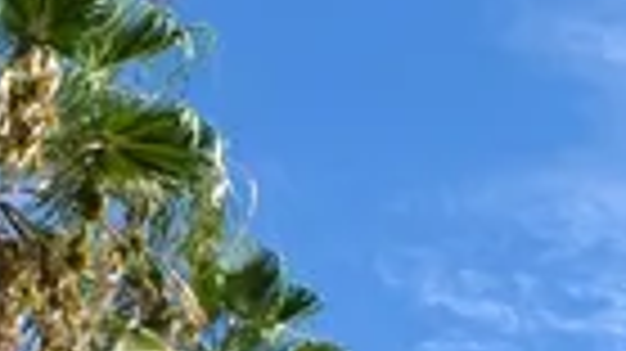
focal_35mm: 96
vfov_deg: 10.3
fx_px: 1593
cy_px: 932
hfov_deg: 16.8
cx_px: 1238
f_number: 7.1
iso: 100
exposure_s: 1/200
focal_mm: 10
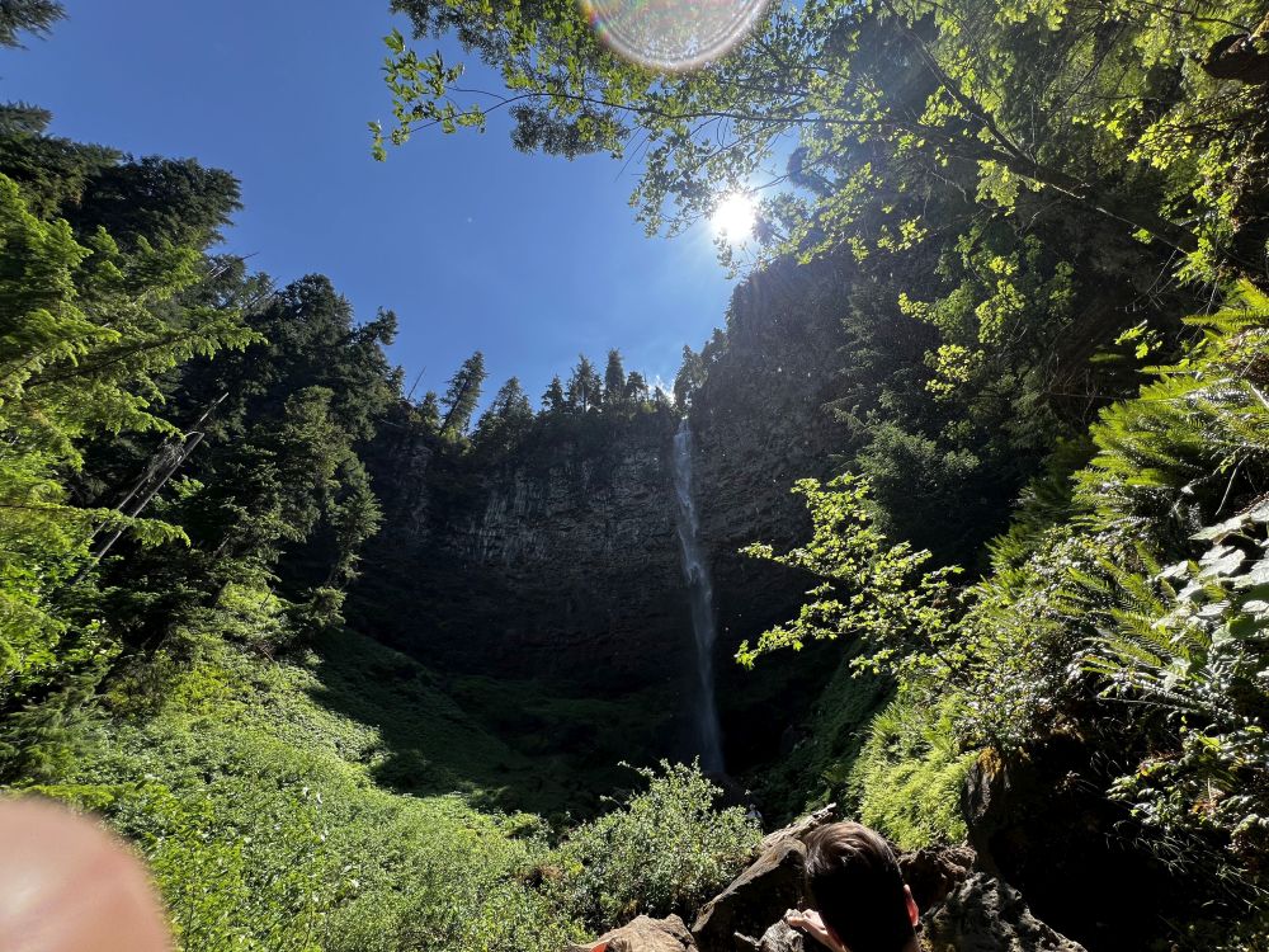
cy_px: 476
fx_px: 477
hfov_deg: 106.2
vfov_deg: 89.9
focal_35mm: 13
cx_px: 634
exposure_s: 1/779
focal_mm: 1.57
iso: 32
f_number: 1.8
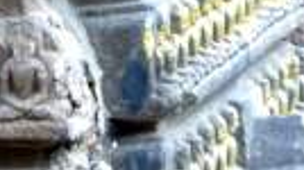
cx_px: -358
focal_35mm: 456
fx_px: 3671
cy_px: -175
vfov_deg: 2.6
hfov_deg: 4.7
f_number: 5
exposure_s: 1/6
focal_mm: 12.5
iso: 400
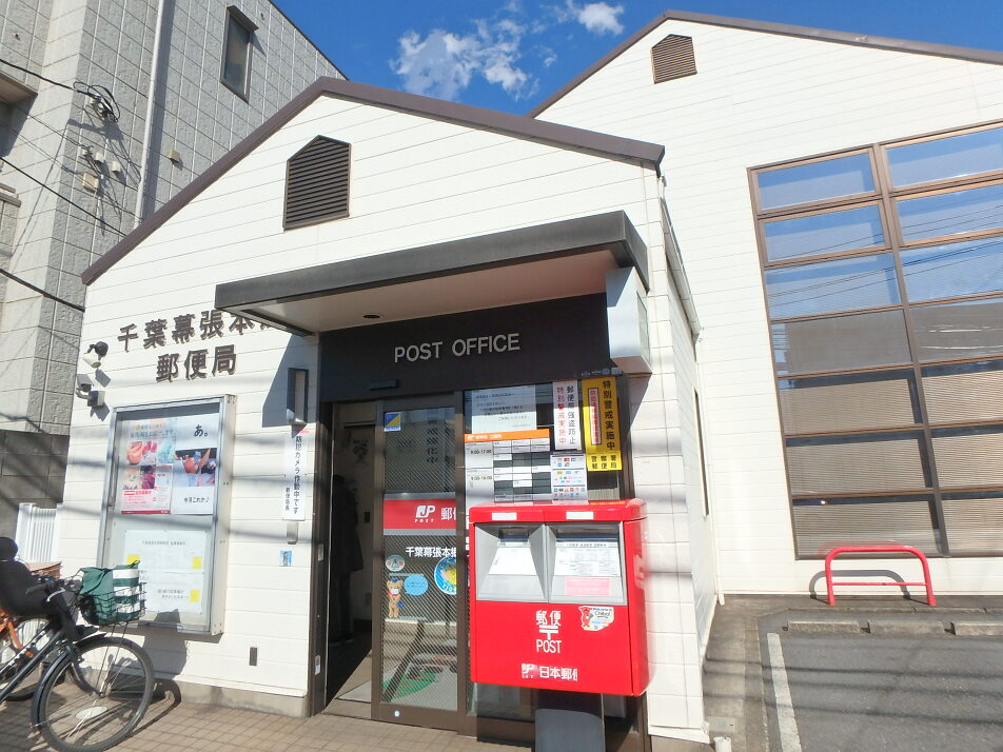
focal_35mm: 21
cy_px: 376
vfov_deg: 63.4
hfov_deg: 79.0
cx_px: 502
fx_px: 608
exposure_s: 1/800
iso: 125
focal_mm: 3.7
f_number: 6
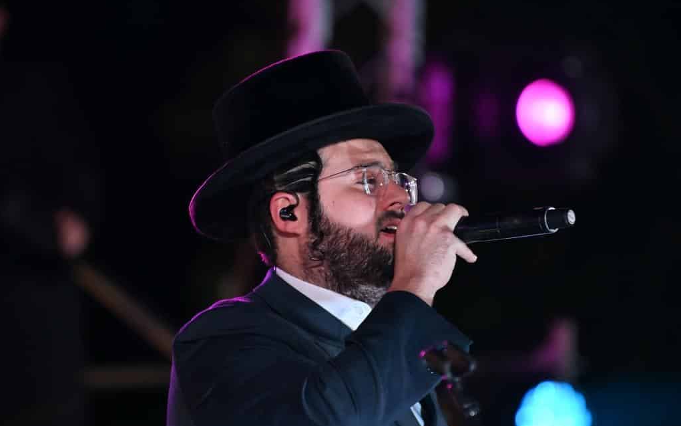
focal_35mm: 307
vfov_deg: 4.3
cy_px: 225
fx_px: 5696
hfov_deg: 6.8
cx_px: 340
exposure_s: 1/160
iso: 125
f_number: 2.8
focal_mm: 200
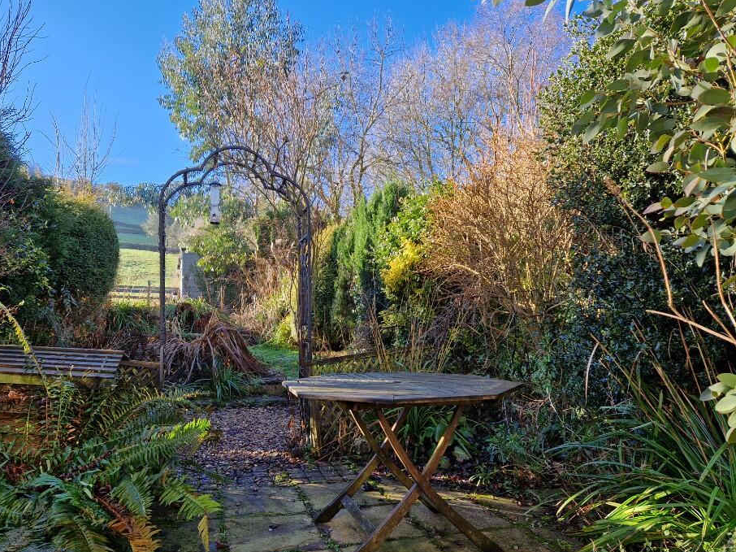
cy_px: 298
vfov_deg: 53.0
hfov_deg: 67.3
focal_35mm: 26
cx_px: 347
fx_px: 553
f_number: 1.8
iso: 50
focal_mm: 5.4
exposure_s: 1/290
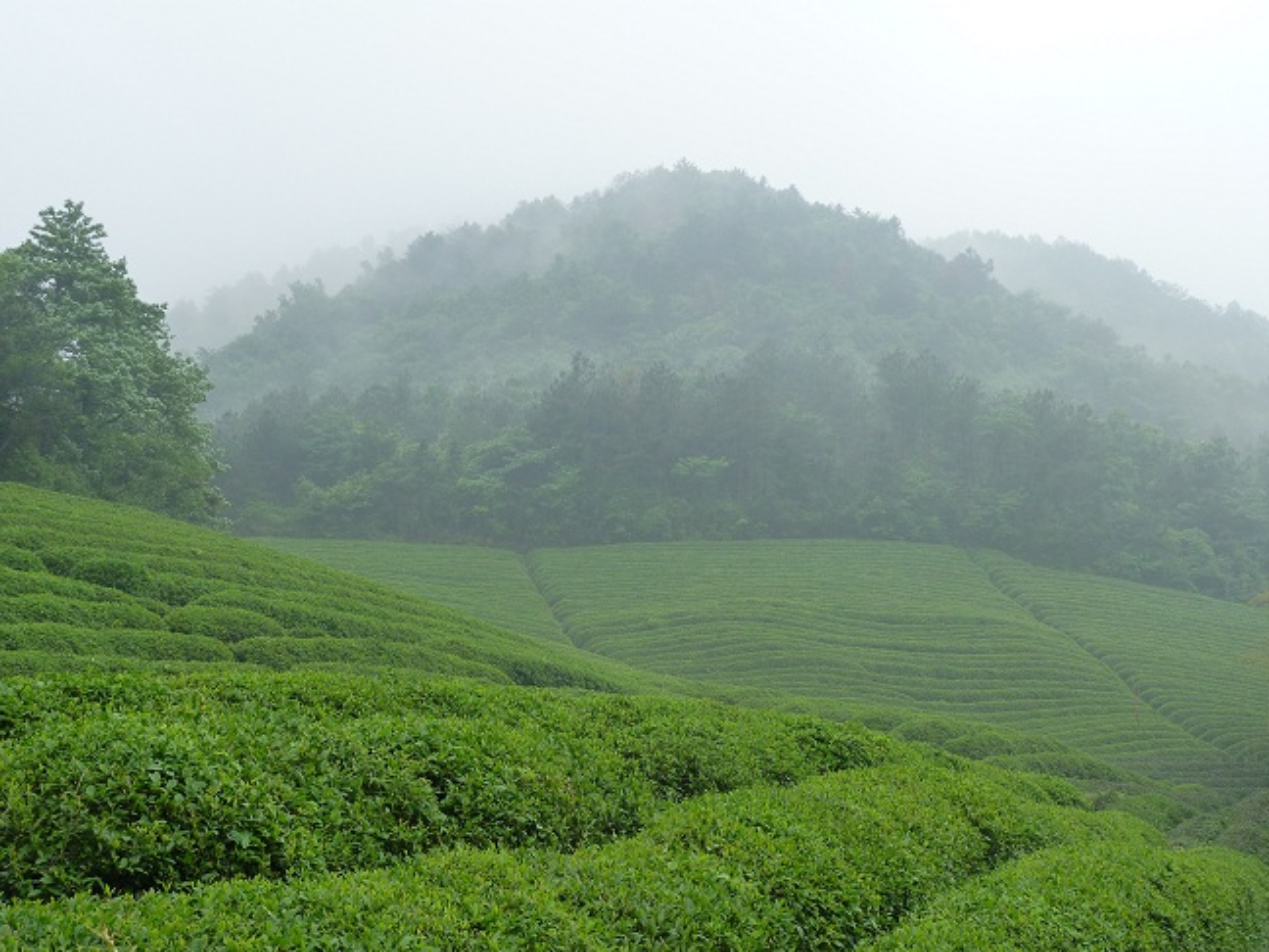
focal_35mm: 57
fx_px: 2090
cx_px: 634
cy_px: 476
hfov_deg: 33.8
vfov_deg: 25.7
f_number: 4
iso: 125
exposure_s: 1/125
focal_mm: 10.2
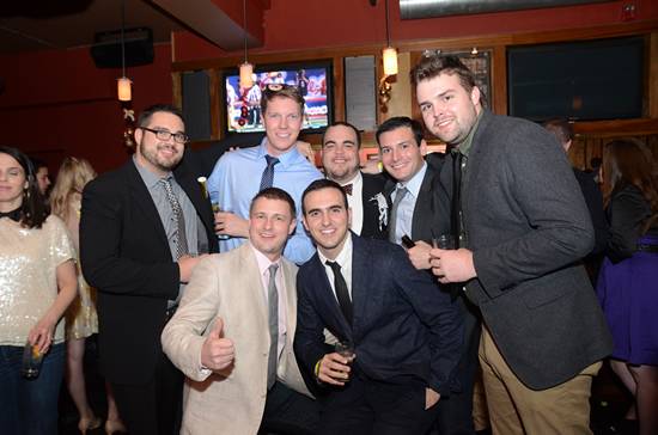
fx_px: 465
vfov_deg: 50.2
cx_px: 329
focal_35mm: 26
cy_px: 218
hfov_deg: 70.6
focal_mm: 17
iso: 1250
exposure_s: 1/30
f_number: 4
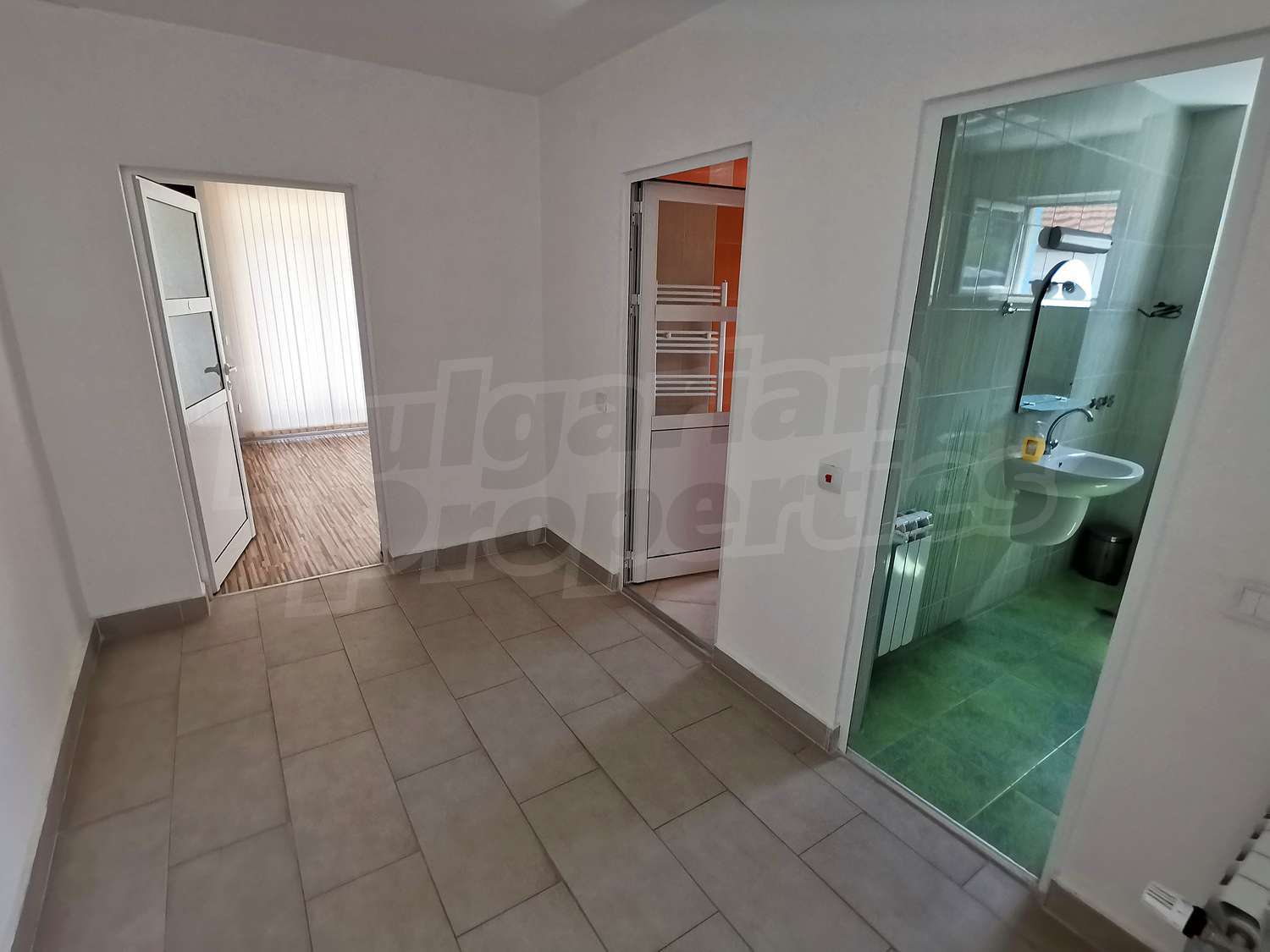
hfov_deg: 91.0
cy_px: 476
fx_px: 624
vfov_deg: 74.7
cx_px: 635
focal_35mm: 17
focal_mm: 2.23
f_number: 2.2
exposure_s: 1/99.9
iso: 64
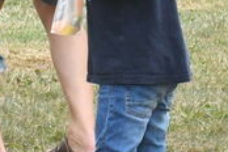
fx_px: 3268
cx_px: 418
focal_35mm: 516
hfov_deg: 4.0
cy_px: 20
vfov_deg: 2.7
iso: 2000
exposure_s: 1/250
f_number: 8
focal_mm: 50
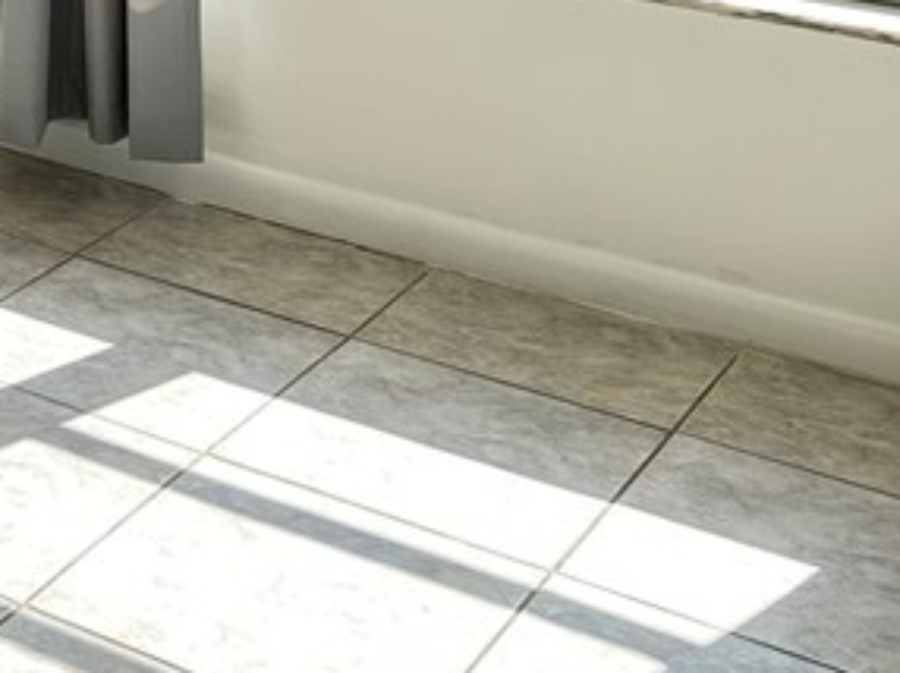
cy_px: -289
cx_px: -374
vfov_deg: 15.9
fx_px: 2234
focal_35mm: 86
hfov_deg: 20.2
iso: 80
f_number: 1.78
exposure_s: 1/482
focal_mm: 6.86
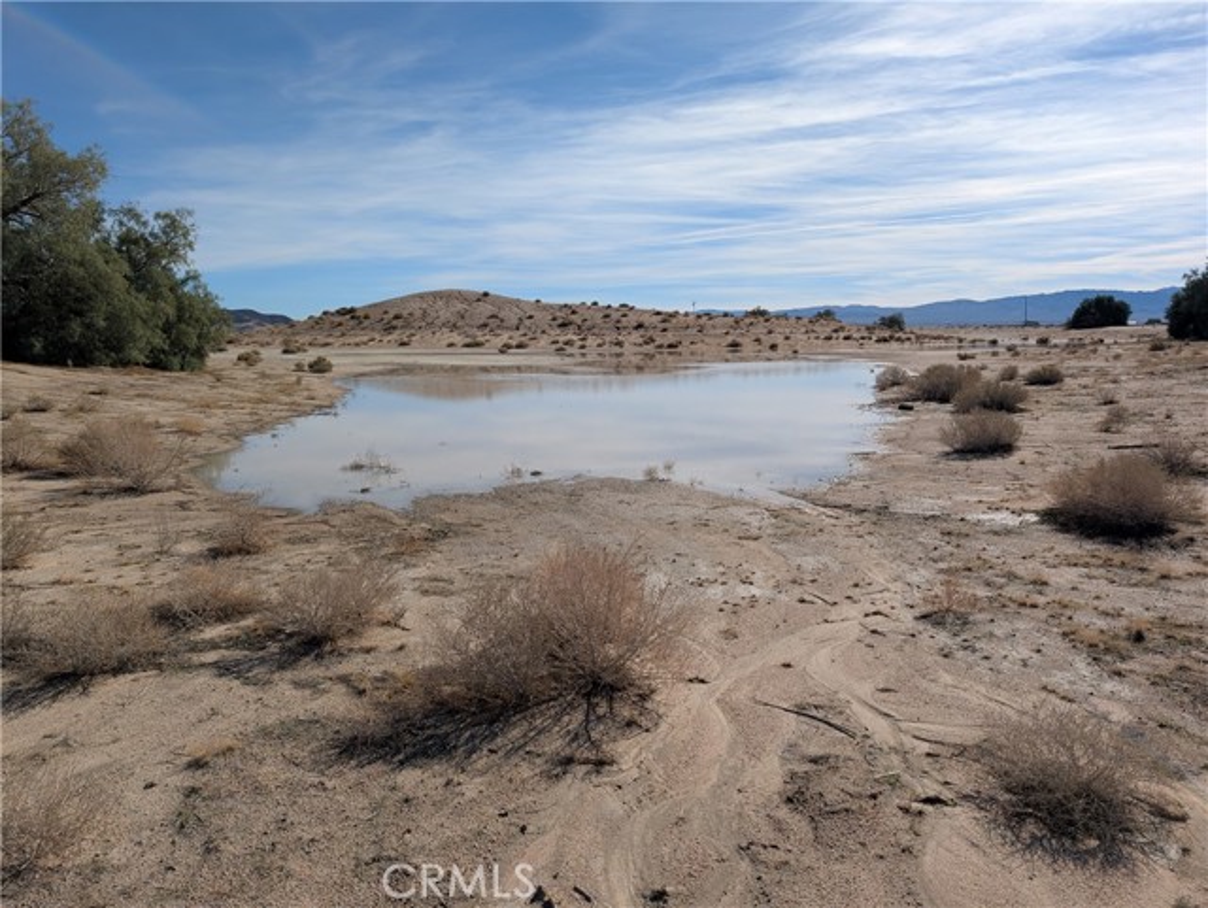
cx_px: 604
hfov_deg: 71.6
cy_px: 454
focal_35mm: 24
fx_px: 838
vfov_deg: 56.9
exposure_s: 1/2336
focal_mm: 6.9
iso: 22
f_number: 1.68
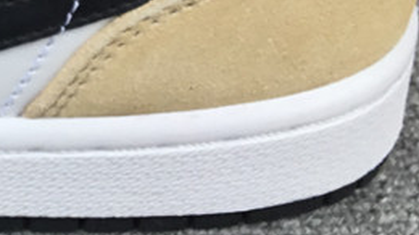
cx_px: -103
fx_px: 1299
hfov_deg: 17.4
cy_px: -139
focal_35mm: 117
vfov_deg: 10.0
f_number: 2.4
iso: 25
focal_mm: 3.3
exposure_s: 1/558
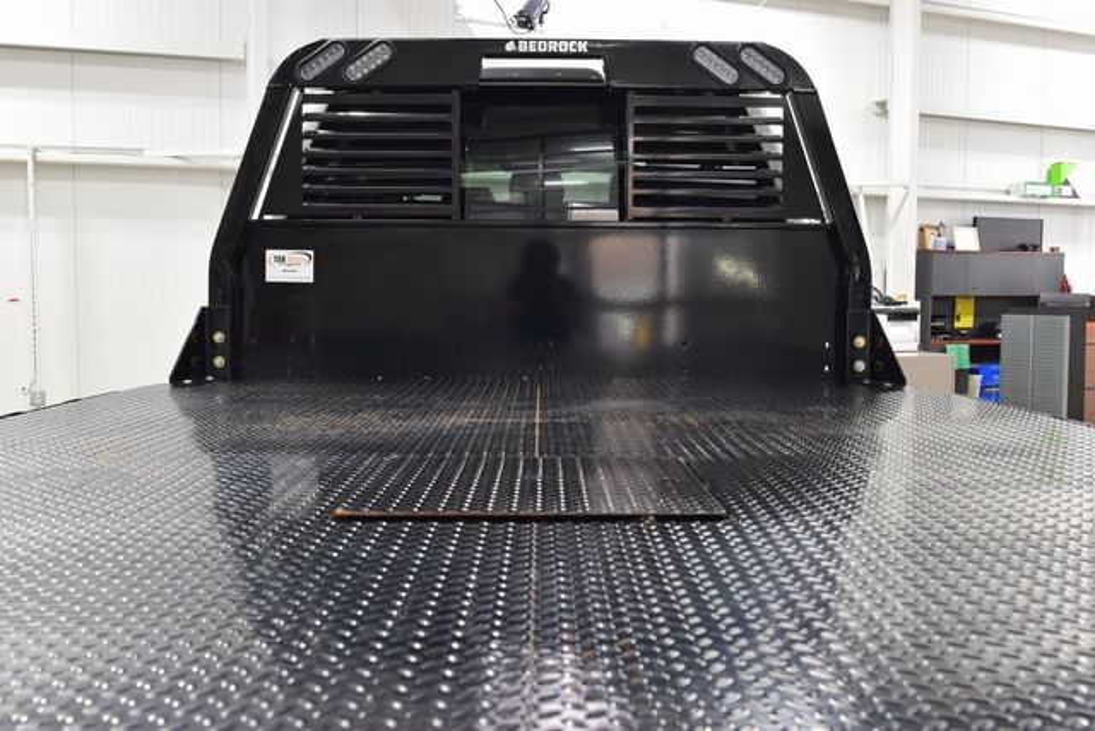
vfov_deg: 36.9
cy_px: 366
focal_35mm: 36
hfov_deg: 53.1
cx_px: 548
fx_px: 1095
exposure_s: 1/15
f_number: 6.3
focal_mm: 24
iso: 640
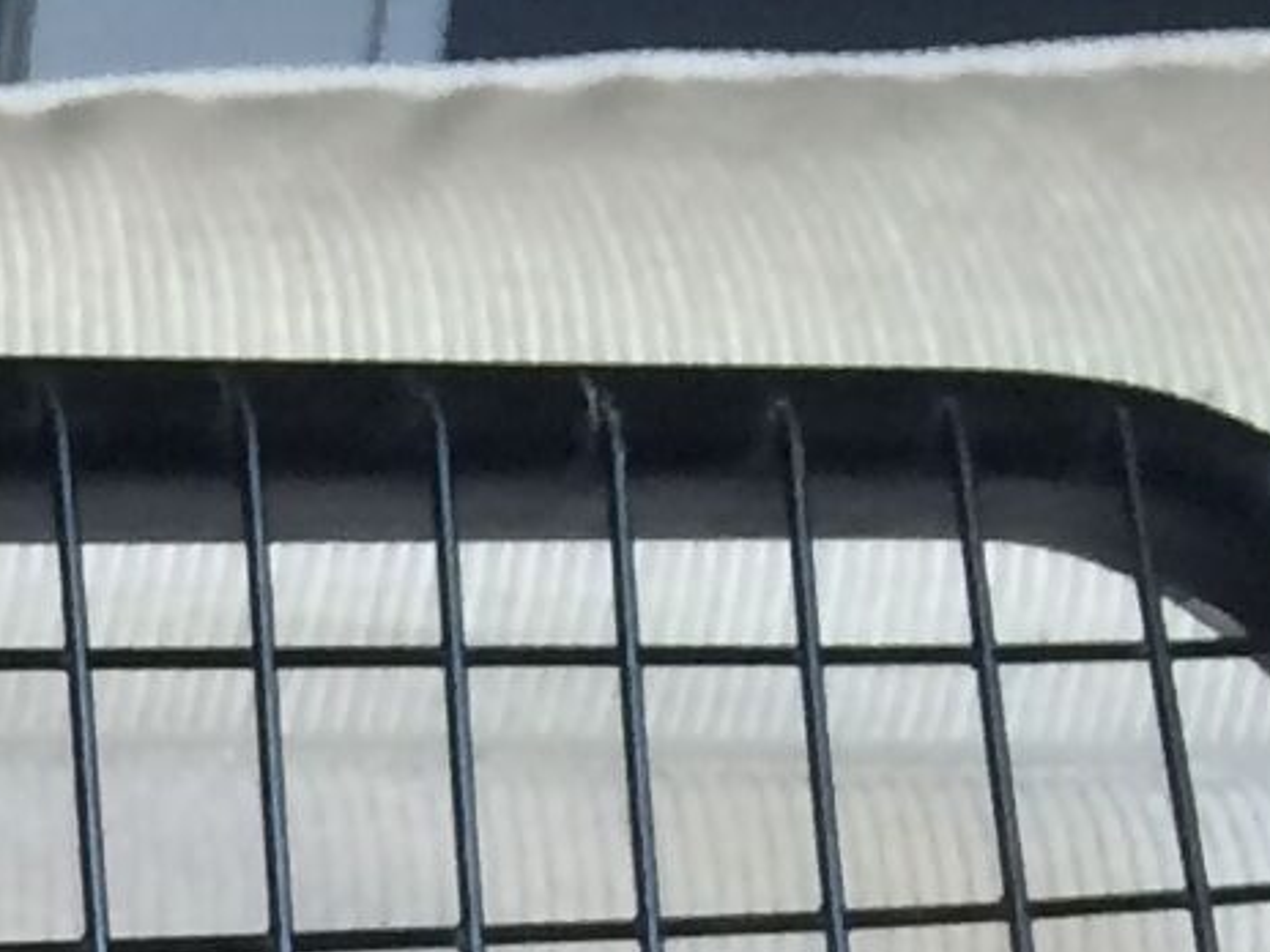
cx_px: -2280
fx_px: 7484
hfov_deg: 8.4
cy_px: 3316
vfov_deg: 6.4
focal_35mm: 204
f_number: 2.2
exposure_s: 1/33
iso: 40
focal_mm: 4.15
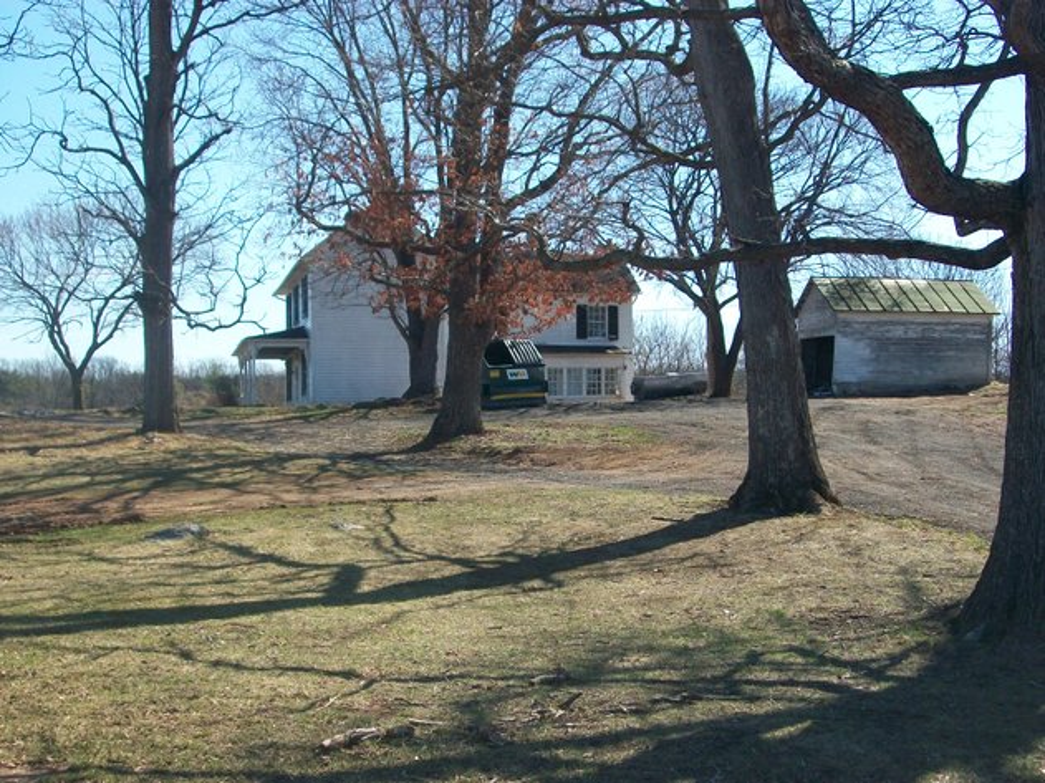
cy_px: 392
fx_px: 1600
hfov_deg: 36.2
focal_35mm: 53
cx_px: 522
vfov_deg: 27.5
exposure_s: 1/640
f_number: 3.6
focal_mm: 8.8
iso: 80
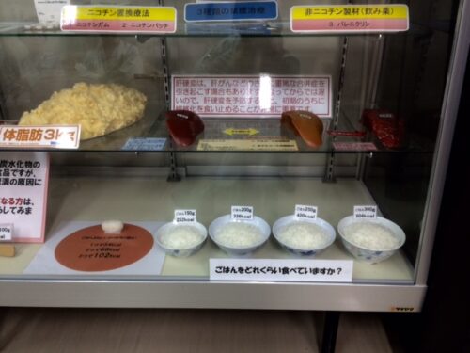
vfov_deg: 48.2
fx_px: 394
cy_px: 176
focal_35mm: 29
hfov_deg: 61.7
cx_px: 235
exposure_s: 1/30
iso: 64
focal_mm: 4.15
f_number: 2.2
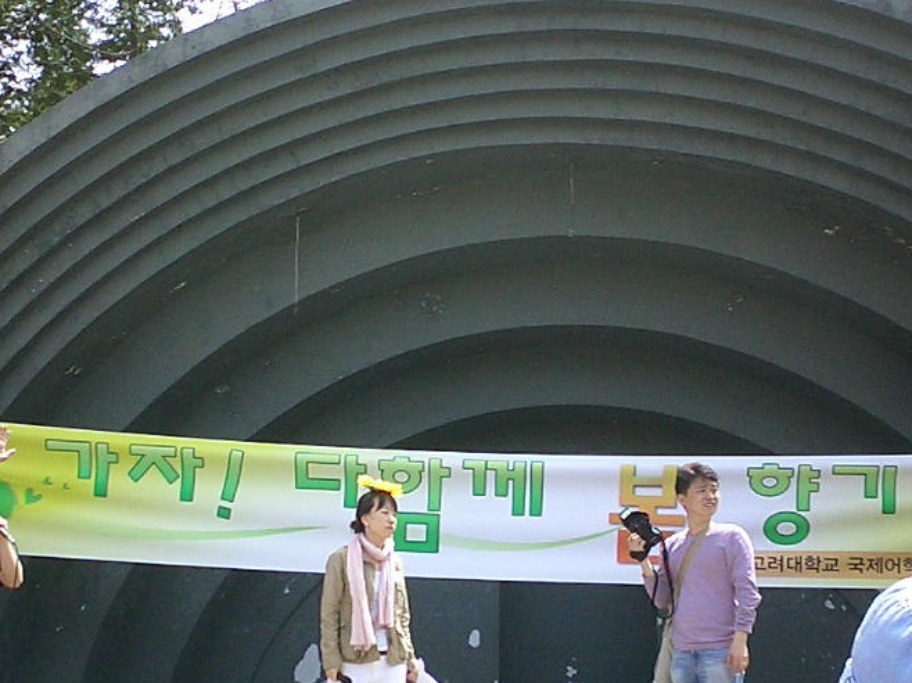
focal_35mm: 72
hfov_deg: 27.0
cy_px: 490
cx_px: 387
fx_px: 1896
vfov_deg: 20.3
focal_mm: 5.6
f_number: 3.5
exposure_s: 1/500
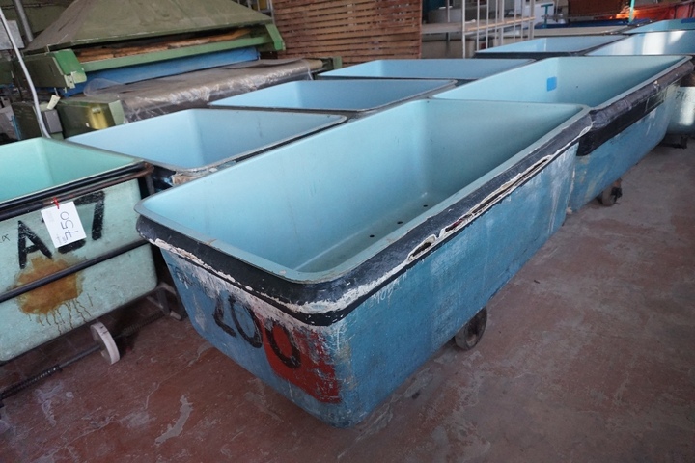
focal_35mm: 24
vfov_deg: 53.1
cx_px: 348
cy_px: 232
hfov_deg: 73.7
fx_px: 463
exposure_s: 1/160
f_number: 3.5
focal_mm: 16
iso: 2500
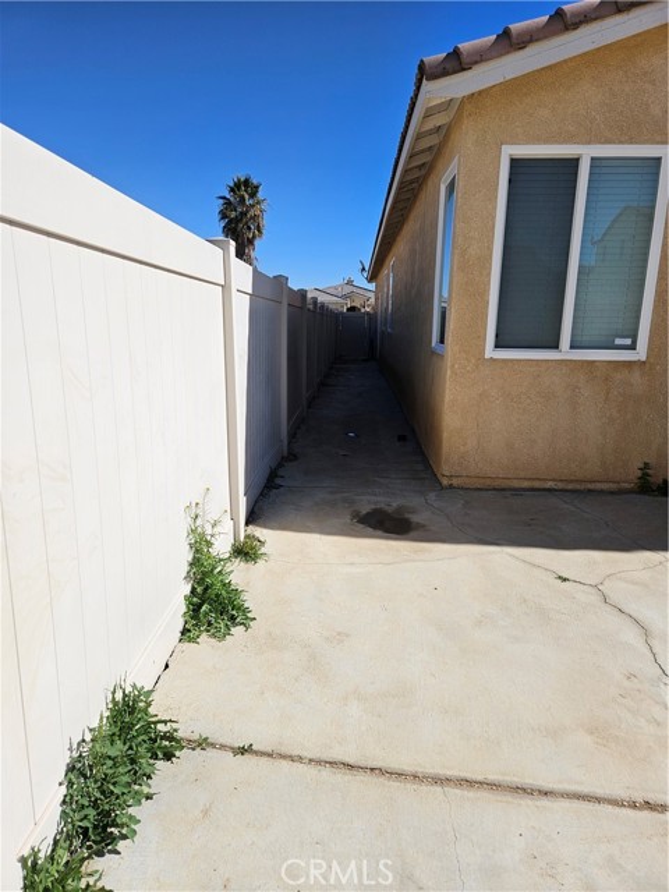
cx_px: 334
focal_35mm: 23
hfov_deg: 58.9
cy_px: 446
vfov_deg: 73.9
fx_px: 593
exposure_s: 1/4886
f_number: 1.8
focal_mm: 5.4
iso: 25
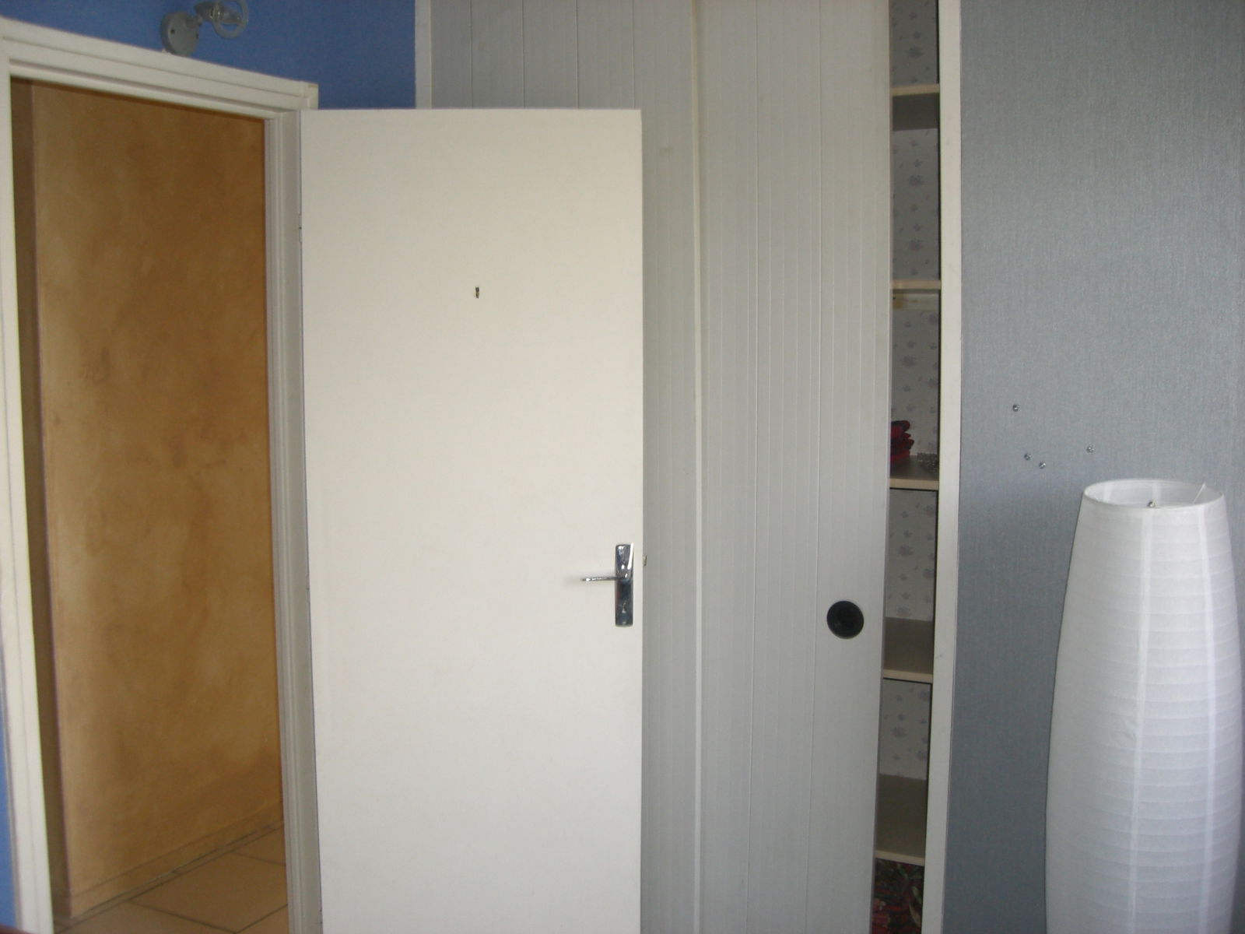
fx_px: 1367
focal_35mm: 38
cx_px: 622
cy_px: 467
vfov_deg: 37.7
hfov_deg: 49.0
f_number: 2.7
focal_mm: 6.2
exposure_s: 1/60
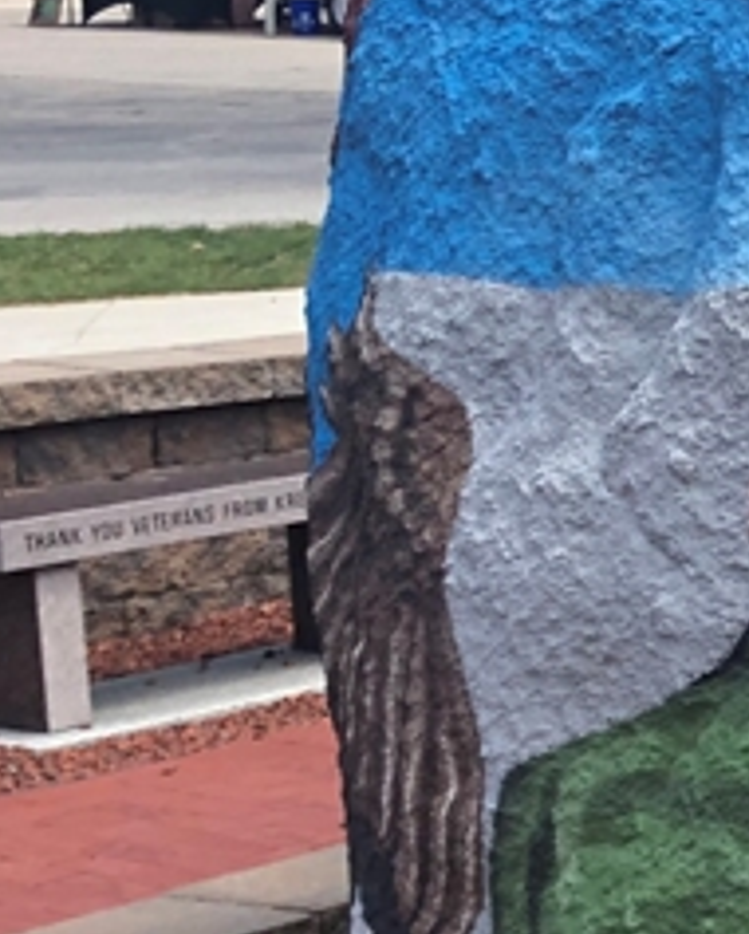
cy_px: 536
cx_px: 1498
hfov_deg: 11.7
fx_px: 3266
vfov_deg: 16.3
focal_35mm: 118
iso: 20
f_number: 1.8
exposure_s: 1/979
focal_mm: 3.99
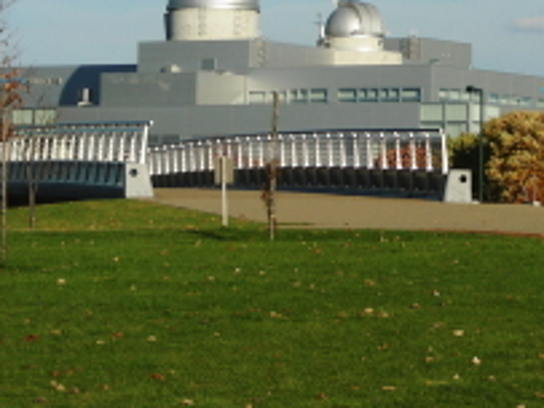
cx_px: 525
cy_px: 1
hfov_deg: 10.2
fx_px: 3031
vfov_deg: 7.7
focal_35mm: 193
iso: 50
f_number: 4
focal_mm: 14.6
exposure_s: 1/397
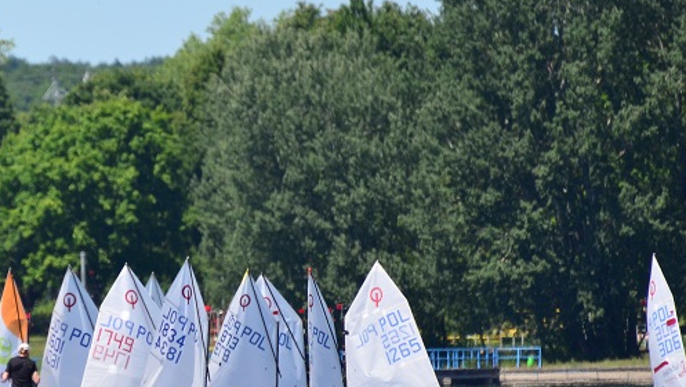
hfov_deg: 2.3
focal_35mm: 945
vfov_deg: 1.3
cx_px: 41
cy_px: 263
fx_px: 17196
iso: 640
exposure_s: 1/2500
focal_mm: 300
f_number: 5.6
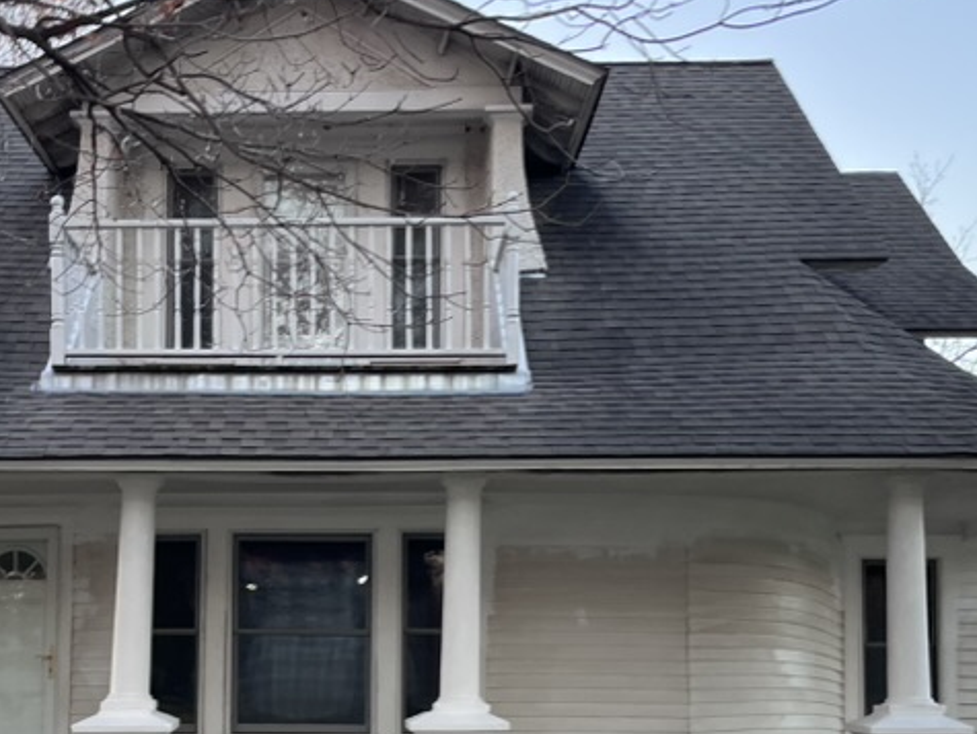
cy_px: 594
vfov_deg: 25.6
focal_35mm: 56
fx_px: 1582
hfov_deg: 34.0
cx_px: 321
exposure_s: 1/105
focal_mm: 5.1
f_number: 1.6
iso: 125
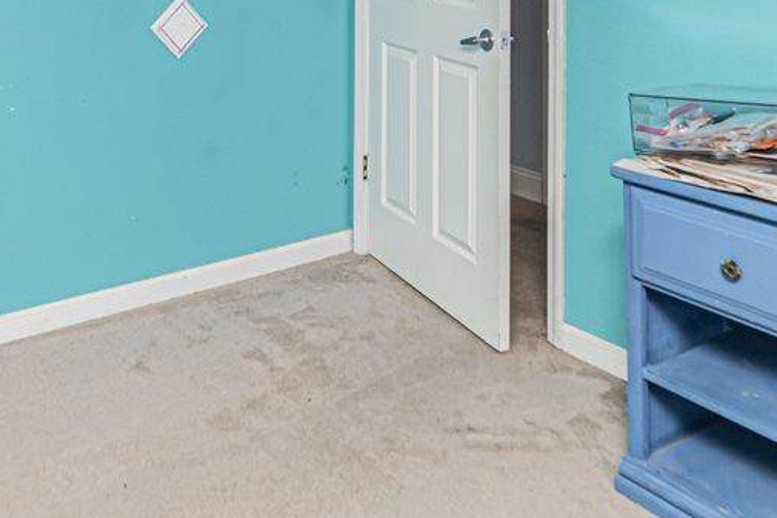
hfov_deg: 49.3
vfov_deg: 30.4
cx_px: 226
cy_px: -87
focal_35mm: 38
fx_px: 820
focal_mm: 10
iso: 640
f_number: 10
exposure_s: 1/60
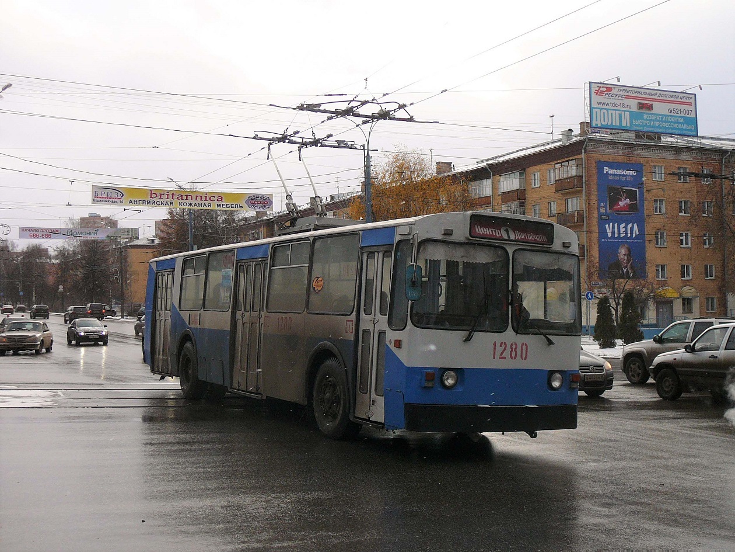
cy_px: 276
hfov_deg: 42.1
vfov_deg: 32.2
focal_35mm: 45
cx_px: 368
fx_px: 955
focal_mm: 6.7
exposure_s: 1/500
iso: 80
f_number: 3.2
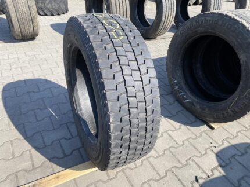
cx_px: 125
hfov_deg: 67.3
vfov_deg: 53.1
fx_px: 188
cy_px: 94
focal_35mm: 26
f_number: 1.8
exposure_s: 1/990
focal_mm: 4.25
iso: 32
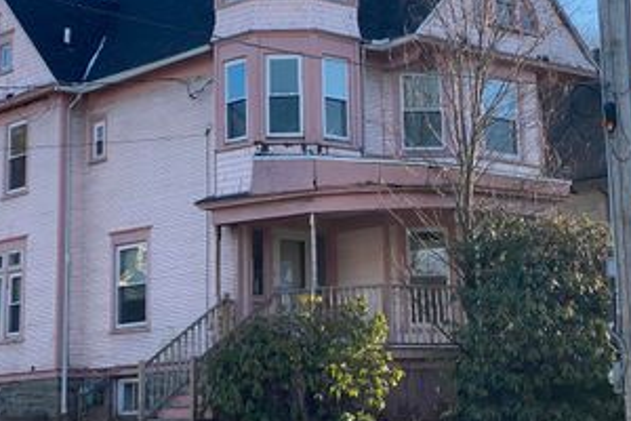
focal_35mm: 90
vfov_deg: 15.1
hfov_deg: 22.6
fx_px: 1577
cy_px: 117
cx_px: 276
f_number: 2
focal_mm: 6
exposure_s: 1/905
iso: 20
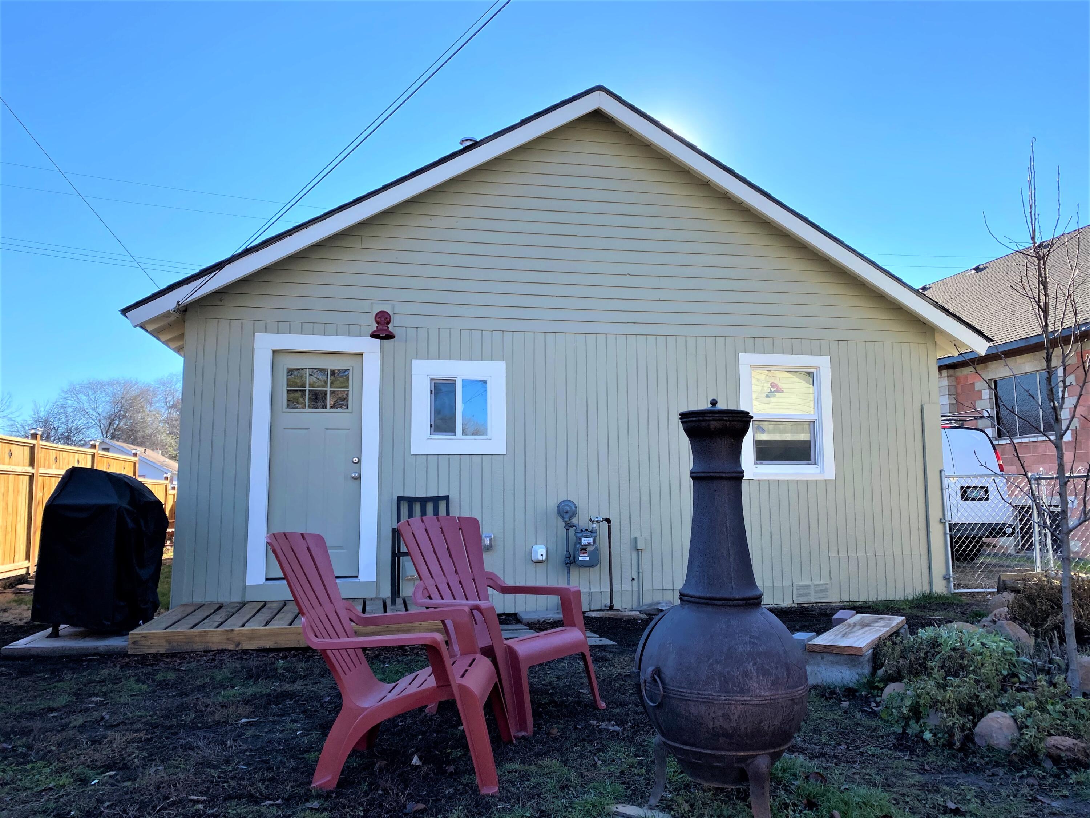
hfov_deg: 67.3
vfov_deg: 53.1
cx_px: 545
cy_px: 409
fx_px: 819
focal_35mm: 26
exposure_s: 1/1484
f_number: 1.8
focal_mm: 4.25
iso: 32
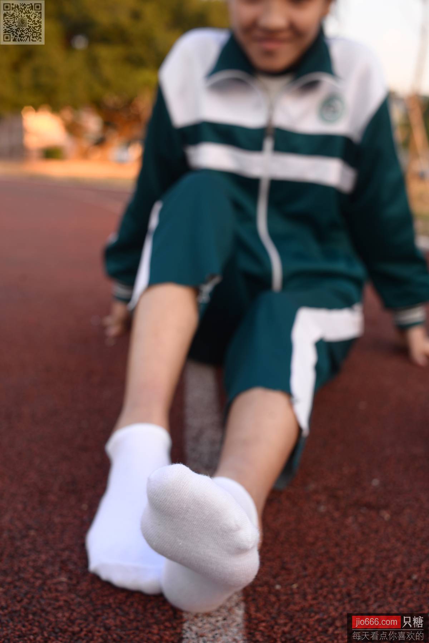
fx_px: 625
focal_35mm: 35
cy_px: 322
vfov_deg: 54.4
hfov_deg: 37.9
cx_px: 214
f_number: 5.6
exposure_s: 1/60
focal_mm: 35
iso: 100
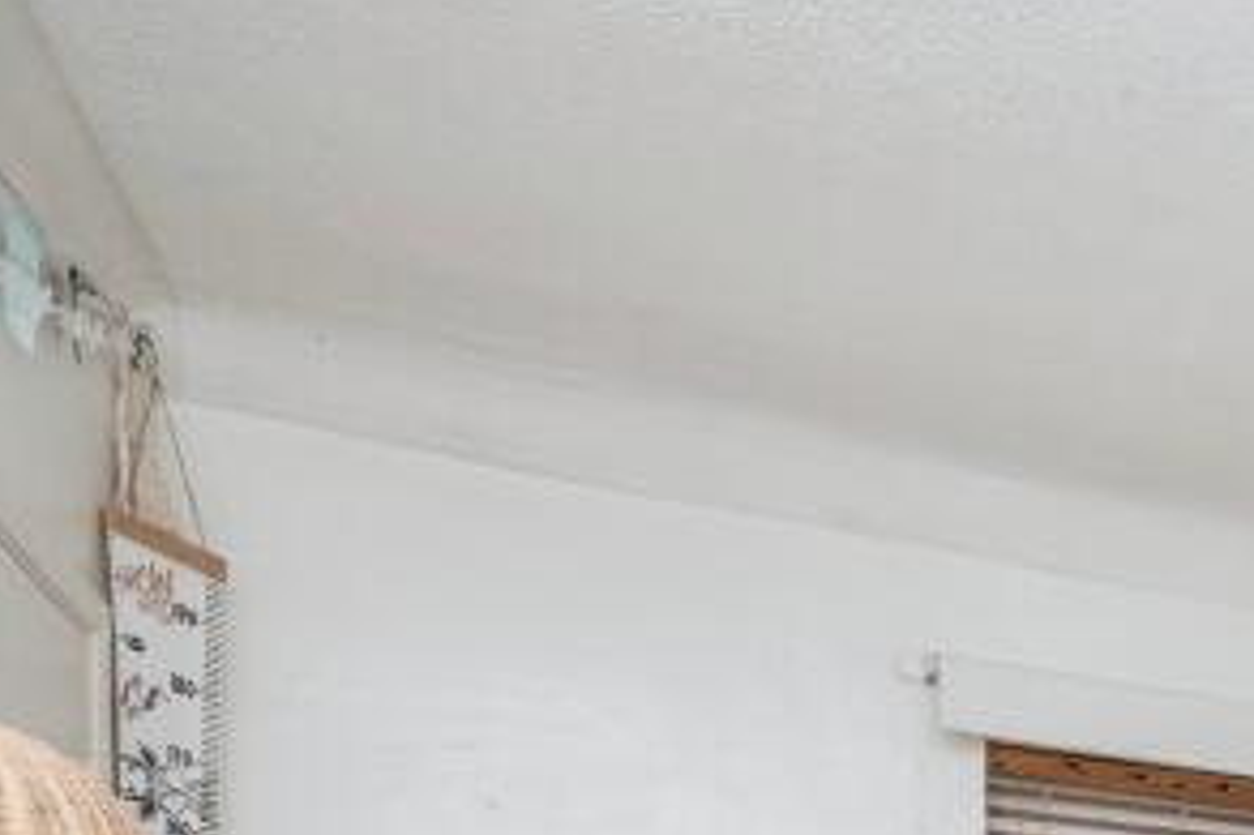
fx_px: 1706
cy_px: 1280
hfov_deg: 31.1
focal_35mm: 49
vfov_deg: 22.3
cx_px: 1639
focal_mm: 14
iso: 400
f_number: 8
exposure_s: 1/80
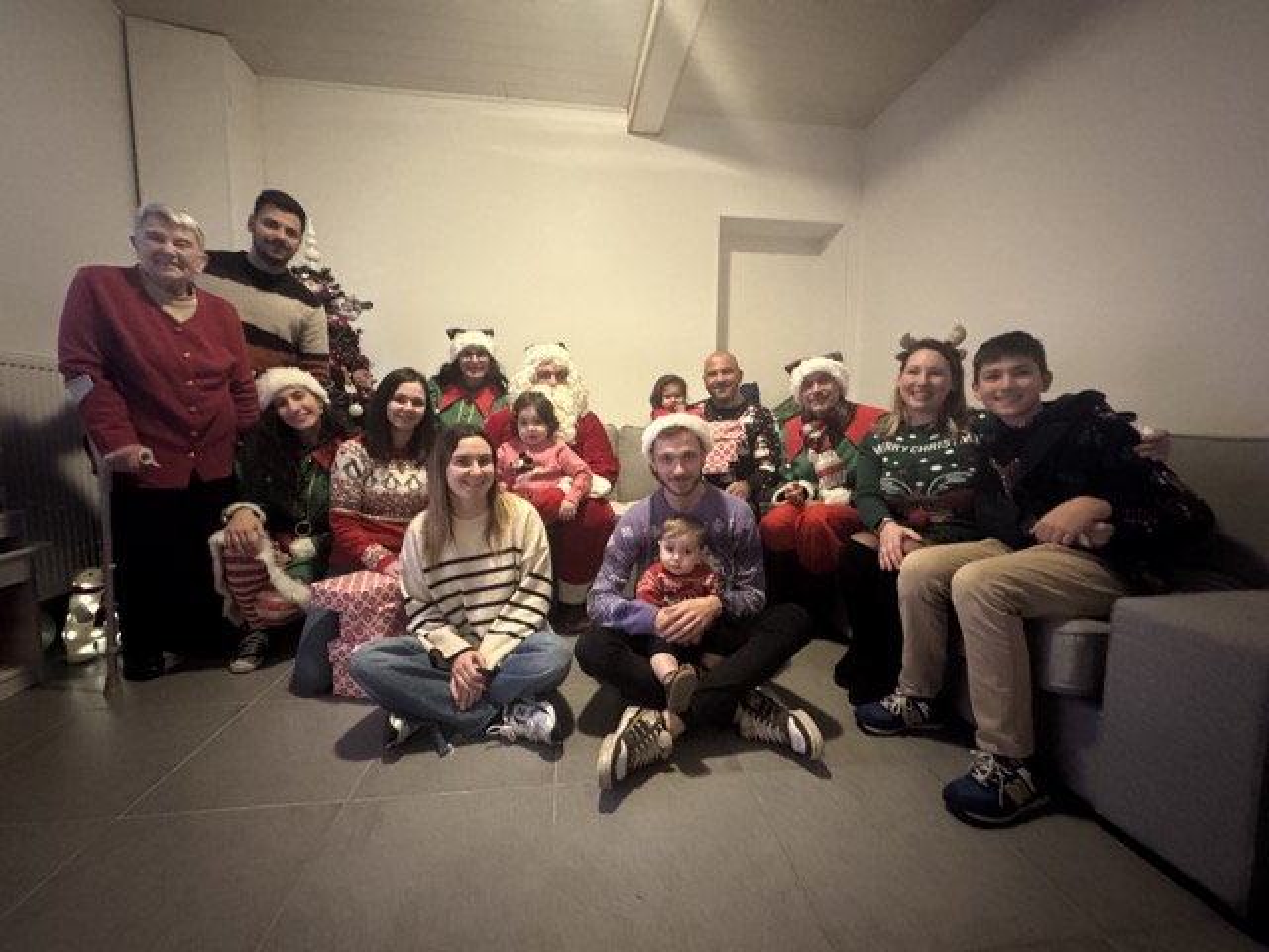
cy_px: 476
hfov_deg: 102.1
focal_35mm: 14
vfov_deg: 85.7
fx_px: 513
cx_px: 634
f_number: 2.2
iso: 1600
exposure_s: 1/30
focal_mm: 2.22
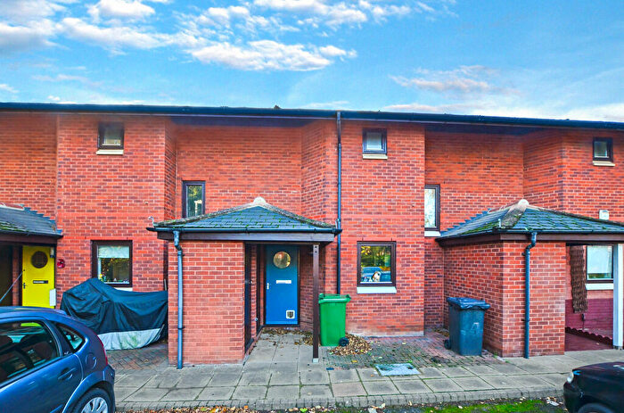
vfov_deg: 77.0
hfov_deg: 100.5
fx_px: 259
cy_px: 206
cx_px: 312
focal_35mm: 15
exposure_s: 1/80
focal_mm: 10
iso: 400
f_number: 8
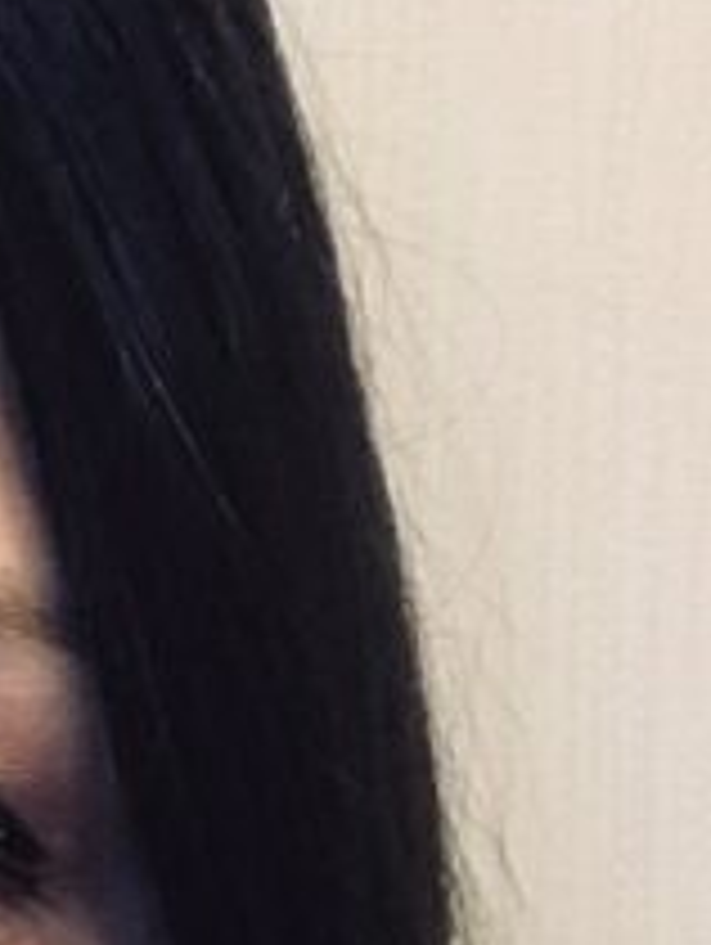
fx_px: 4264
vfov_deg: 12.3
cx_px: -648
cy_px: 1179
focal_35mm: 156
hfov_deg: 9.0
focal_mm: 2.87
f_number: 2.2
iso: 125
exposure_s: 1/30
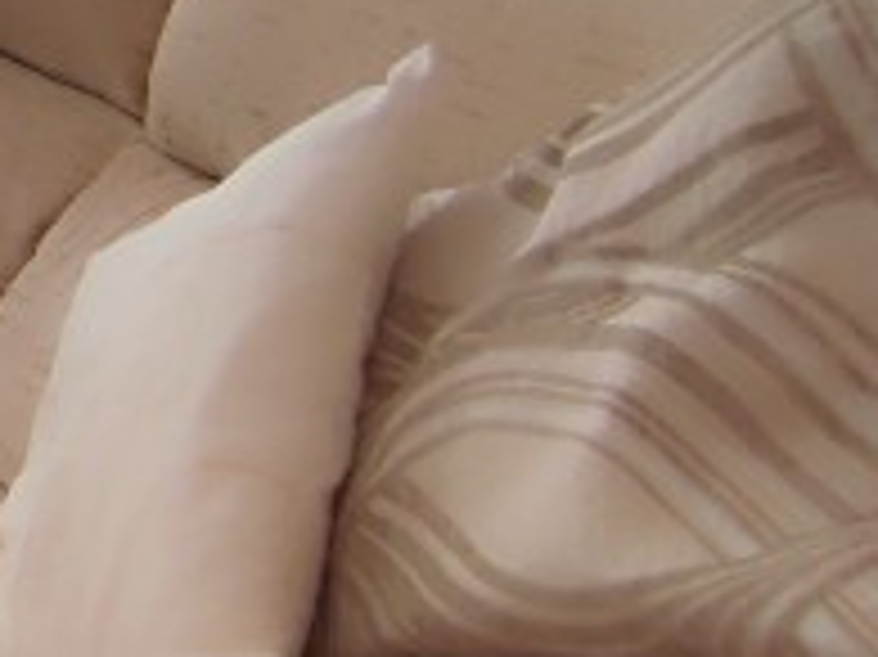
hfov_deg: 16.9
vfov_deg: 15.8
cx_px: -910
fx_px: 2129
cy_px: -385
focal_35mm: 84
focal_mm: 1.65
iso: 66
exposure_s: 1/100
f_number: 2.2
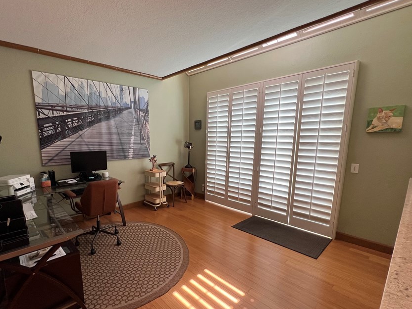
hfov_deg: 93.7
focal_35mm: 16
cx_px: 174
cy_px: 172
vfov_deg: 77.8
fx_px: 190
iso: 125
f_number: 1.8
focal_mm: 1.57
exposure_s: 1/120
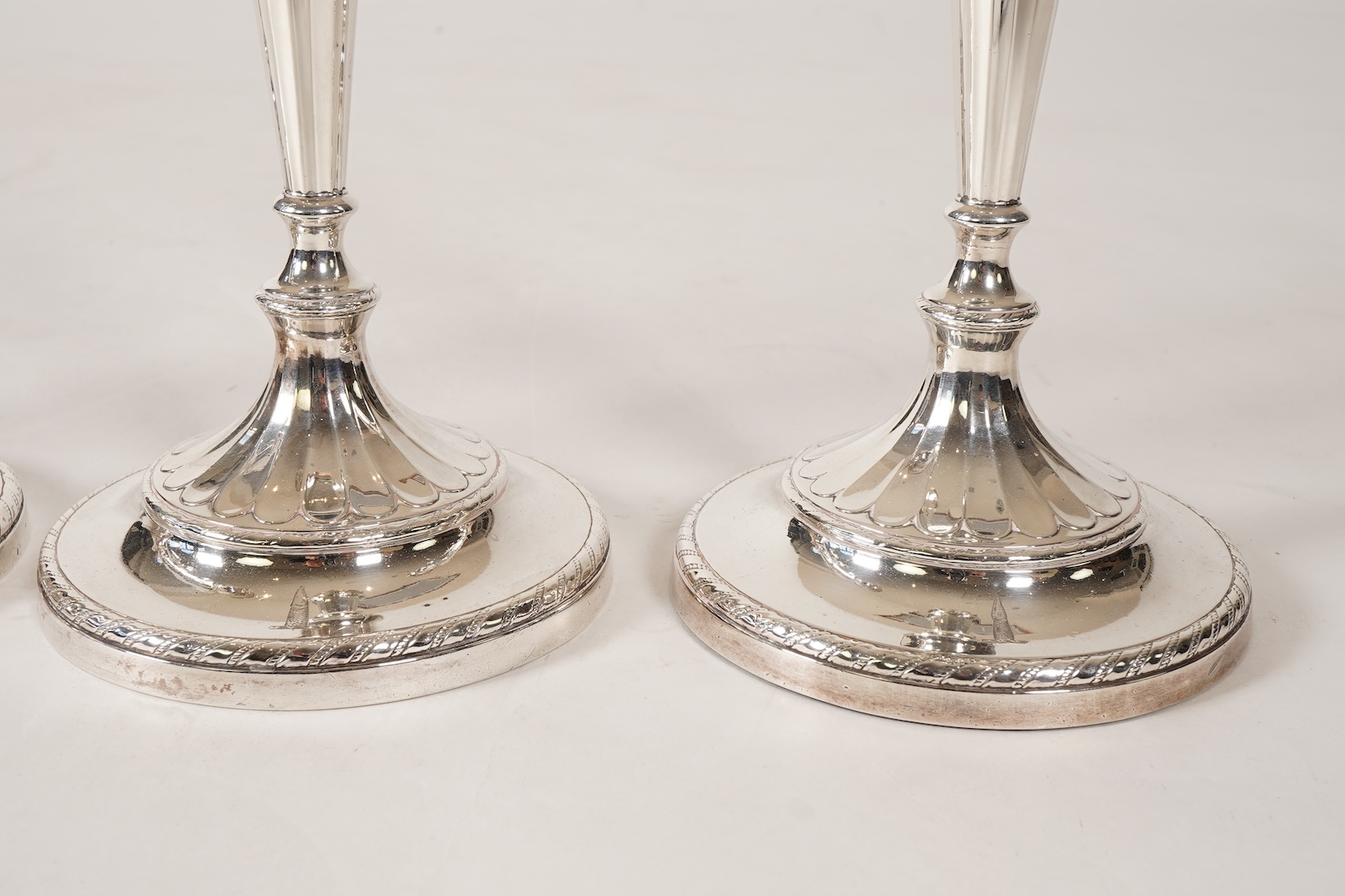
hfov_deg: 42.7
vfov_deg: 29.2
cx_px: 660
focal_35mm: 46
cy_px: 457
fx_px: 1718
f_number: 16
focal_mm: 30
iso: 320
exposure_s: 1/125
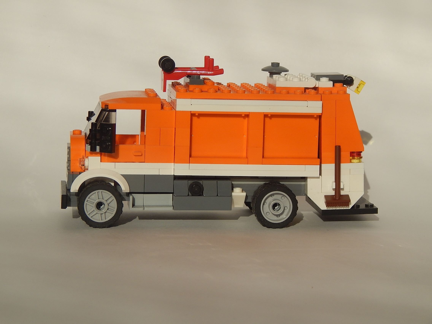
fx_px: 1310
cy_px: 162
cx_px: 216
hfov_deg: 18.7
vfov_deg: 14.1
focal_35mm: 105
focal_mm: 18.7
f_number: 9
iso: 125
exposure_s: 1/640
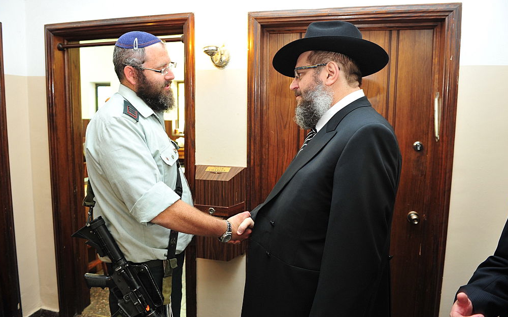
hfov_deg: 72.5
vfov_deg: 49.3
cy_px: 147
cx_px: 252
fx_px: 346
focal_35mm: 25
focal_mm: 24
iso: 1000
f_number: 4
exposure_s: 1/100
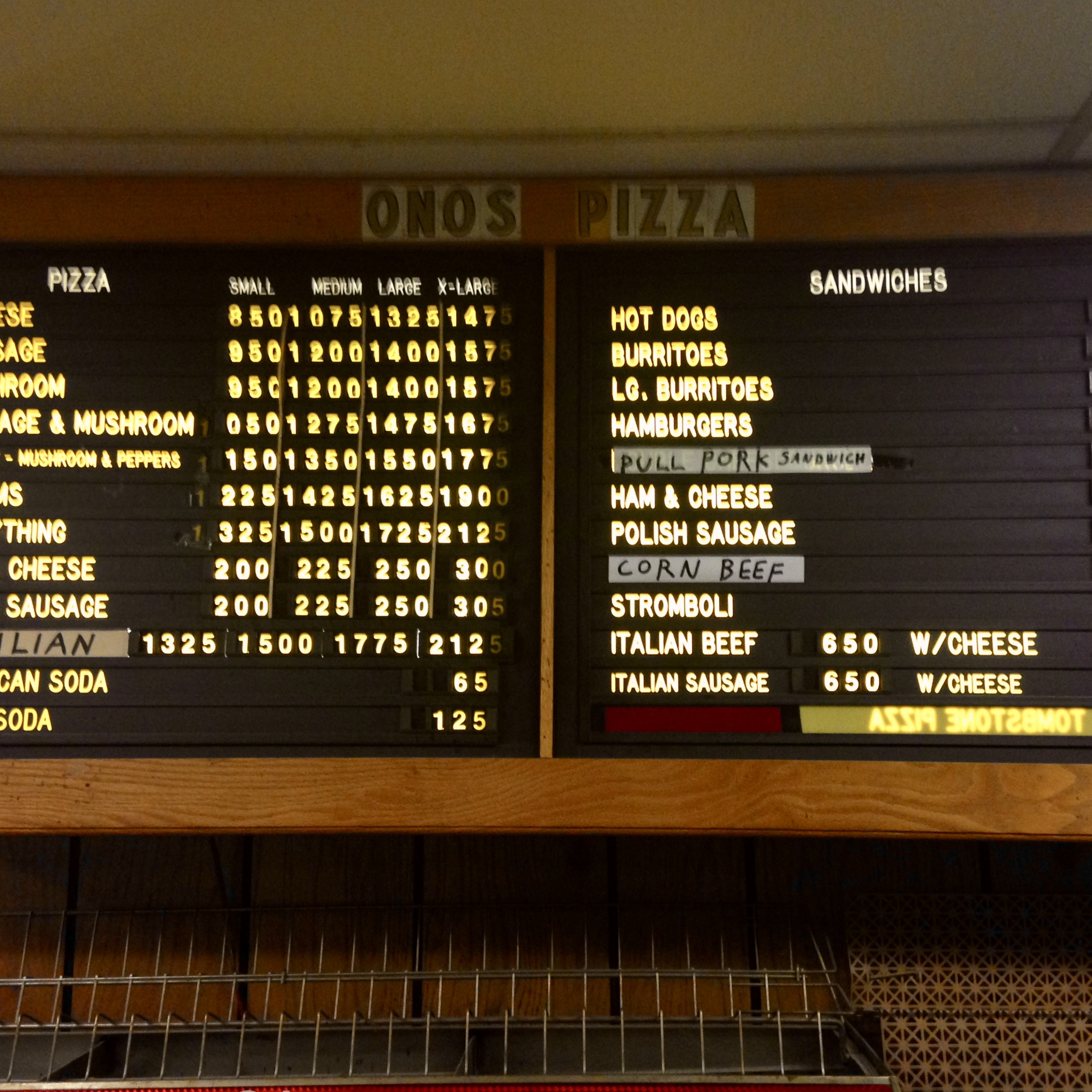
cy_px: 546
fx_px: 1463
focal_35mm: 41
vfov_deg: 40.9
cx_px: 571
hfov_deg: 40.9
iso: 160
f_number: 2.4
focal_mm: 4.12
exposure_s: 1/20
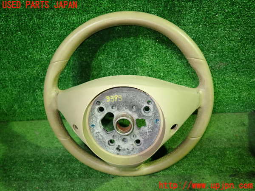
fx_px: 184
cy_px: 96
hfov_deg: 69.4
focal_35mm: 25
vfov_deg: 54.9
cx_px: 128
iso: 400
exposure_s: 1/30
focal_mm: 4.5
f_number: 2
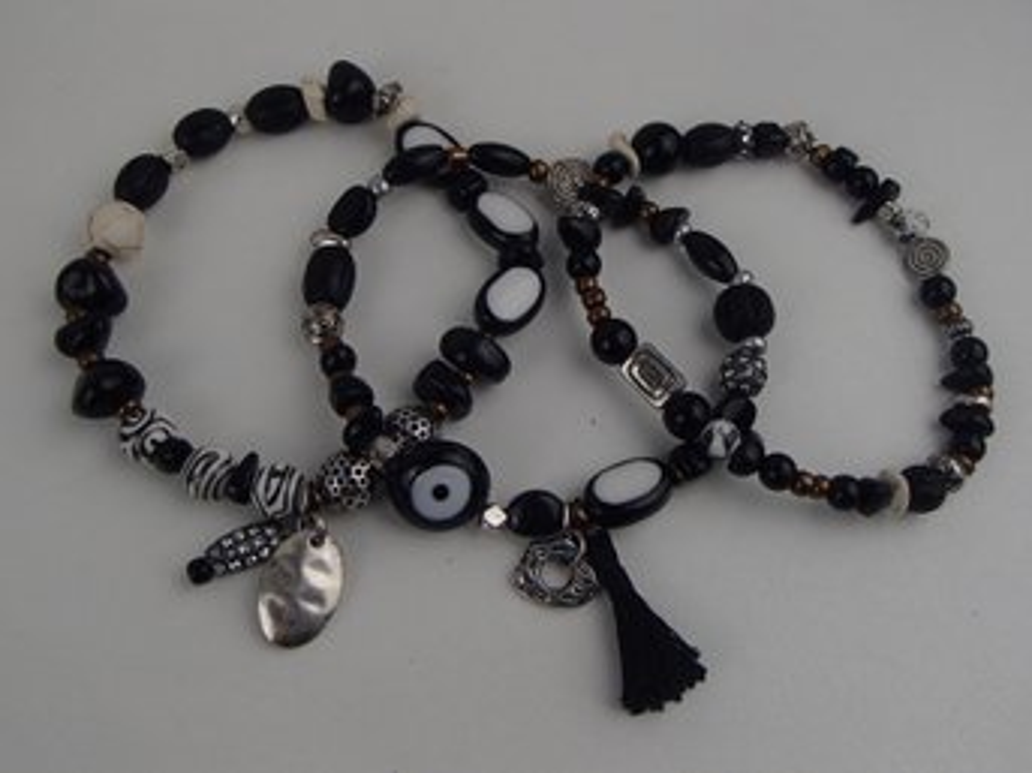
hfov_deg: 50.2
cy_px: 386
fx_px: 1103
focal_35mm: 37
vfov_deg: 38.6
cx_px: 516
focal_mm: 6.64
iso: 125
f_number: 4.7
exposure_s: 1/160
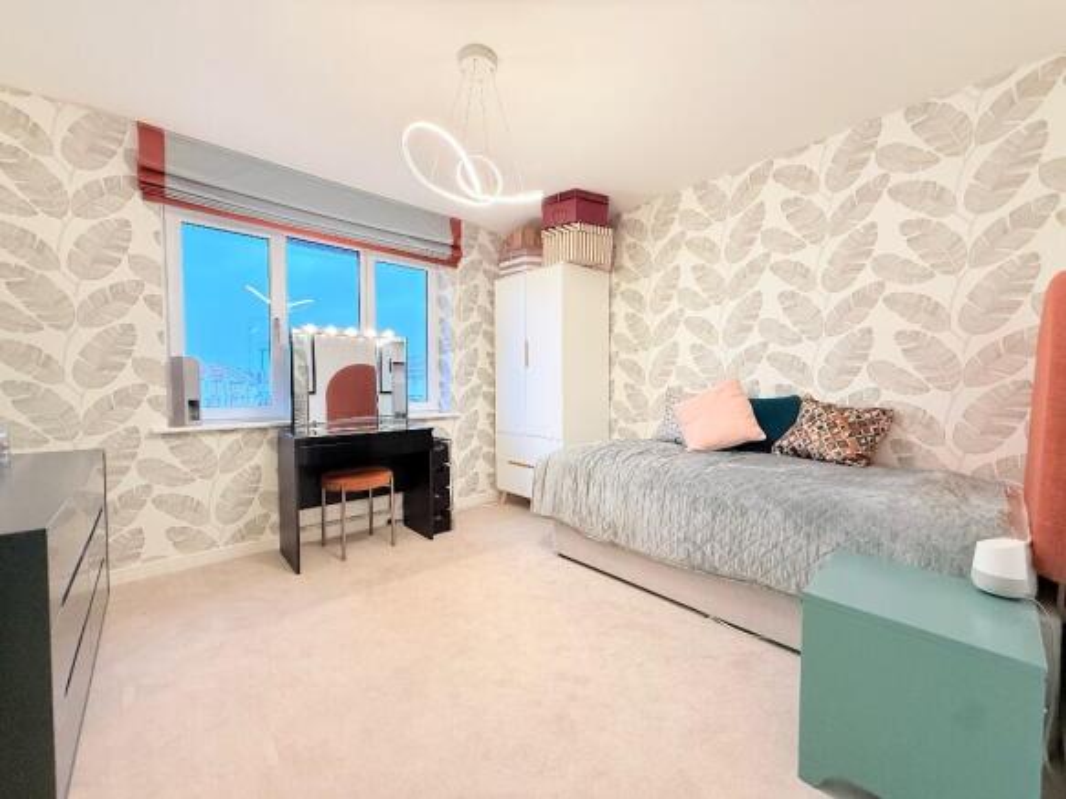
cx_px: 533
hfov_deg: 102.1
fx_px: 431
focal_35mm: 14
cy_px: 400
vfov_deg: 85.7
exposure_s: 1/100
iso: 400
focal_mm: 2.22
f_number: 2.2
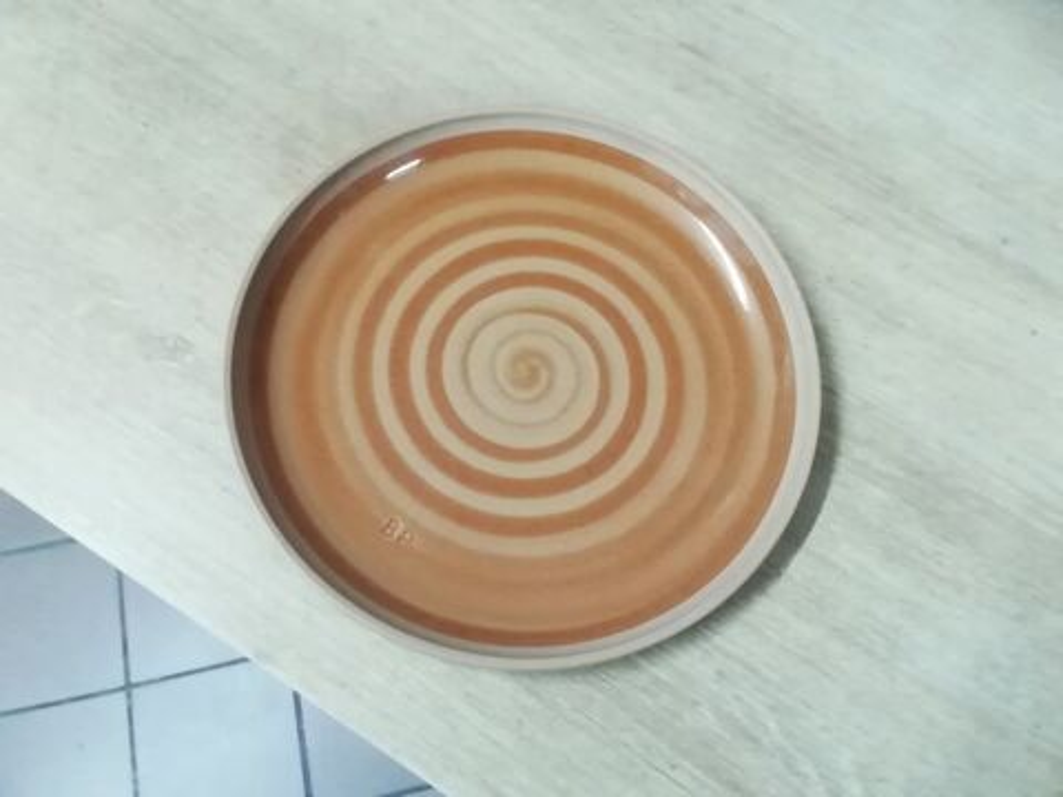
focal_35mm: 27
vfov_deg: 51.4
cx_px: 532
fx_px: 829
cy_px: 398
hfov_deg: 65.3
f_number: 2.4
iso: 640
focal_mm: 2.25
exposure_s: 1/20
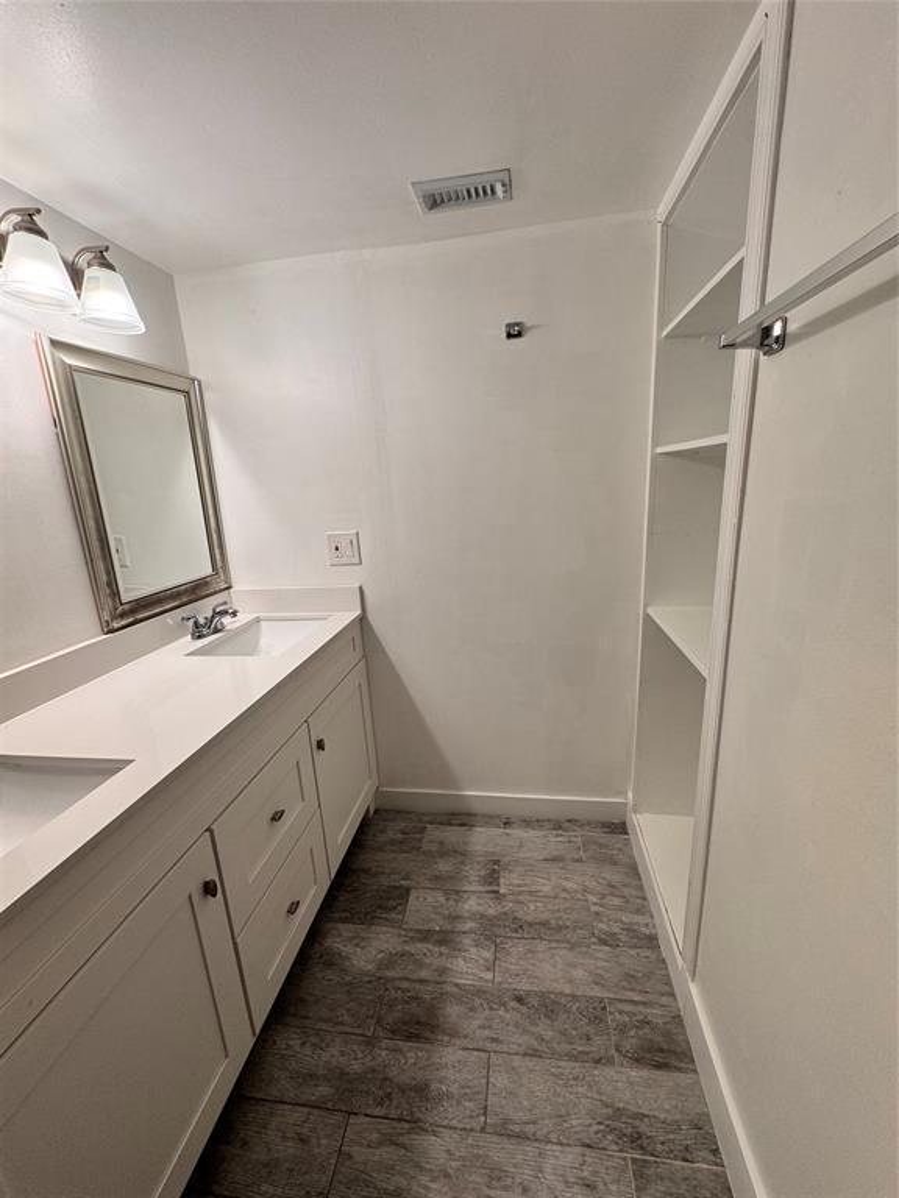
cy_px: 599
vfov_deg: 102.1
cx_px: 450
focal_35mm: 14
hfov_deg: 85.7
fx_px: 485
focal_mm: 2.22
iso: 80
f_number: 2.2
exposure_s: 1/120
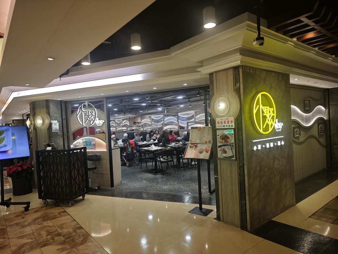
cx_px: 169
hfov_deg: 73.9
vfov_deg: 58.9
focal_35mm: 23
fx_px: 225
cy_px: 127
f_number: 1.63
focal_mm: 8.72
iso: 705
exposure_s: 1/600
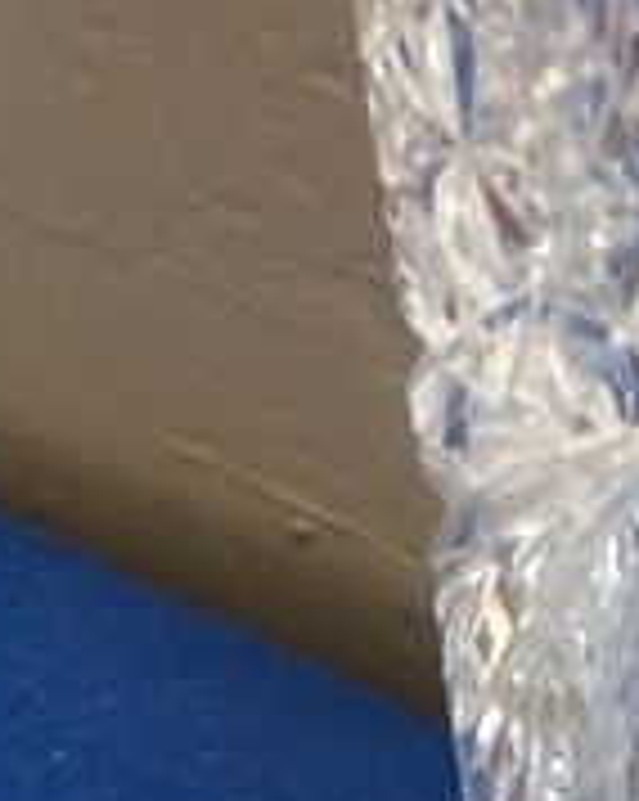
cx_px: 1098
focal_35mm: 148
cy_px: 578
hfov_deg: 9.9
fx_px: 3505
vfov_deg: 13.0
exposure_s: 1/30
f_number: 2.2
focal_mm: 4.12
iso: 125
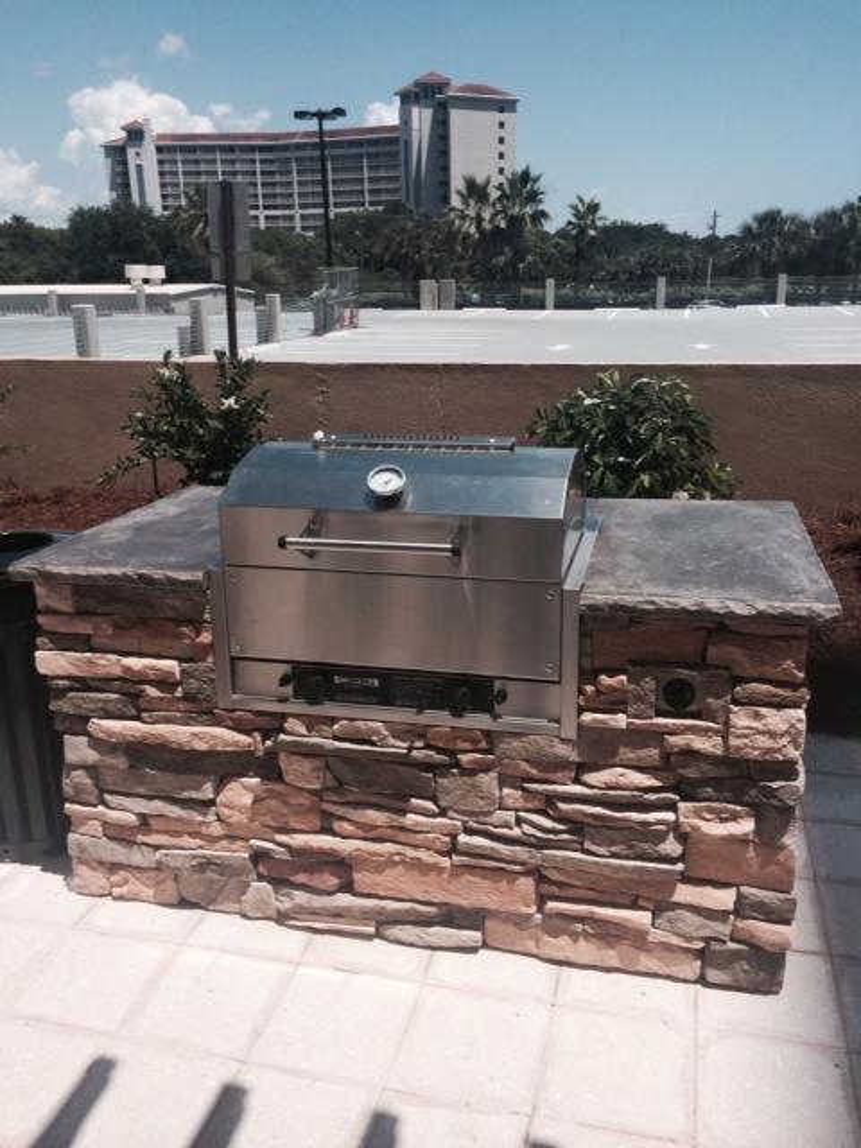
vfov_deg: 60.0
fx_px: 995
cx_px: 430
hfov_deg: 46.8
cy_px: 574
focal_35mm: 30
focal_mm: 4.12
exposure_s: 1/4115
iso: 40
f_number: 2.2
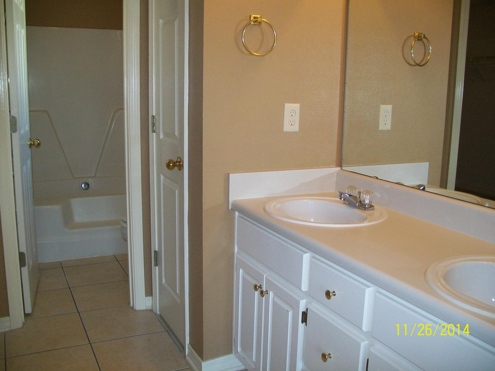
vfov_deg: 41.8
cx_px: 248
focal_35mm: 34
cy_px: 186
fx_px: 486
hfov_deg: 54.0
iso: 160
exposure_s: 1/60
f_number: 2.7
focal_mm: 6.1
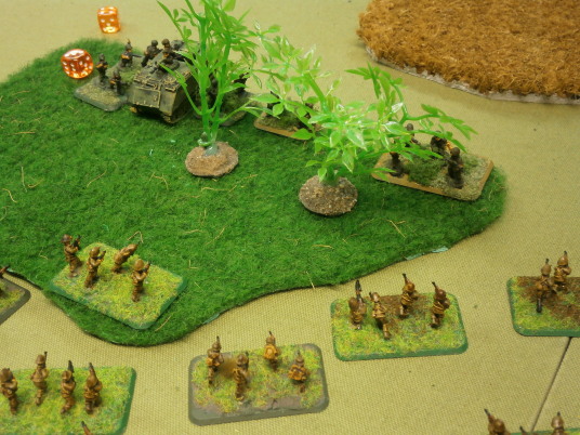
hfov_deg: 40.4
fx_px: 787
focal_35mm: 47
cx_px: 290
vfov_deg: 30.9
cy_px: 218
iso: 200
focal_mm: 8.3
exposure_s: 1/20
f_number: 3.4
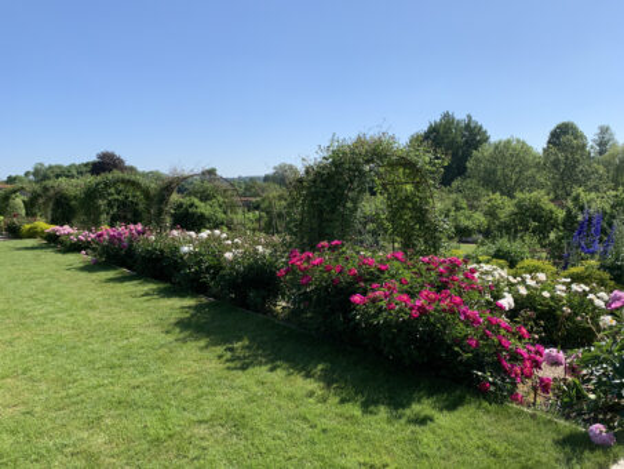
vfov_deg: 53.1
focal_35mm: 26
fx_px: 469
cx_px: 312
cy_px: 234
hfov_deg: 67.3
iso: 25
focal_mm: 4.25
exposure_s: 1/2309
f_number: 1.8
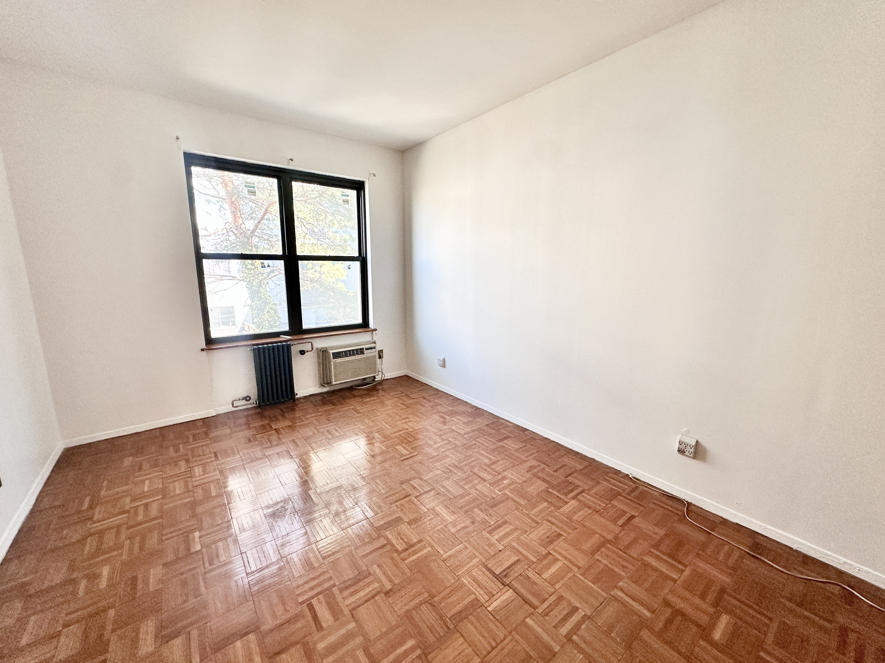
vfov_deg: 85.7
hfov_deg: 102.1
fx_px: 358
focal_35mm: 14
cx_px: 442
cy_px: 332
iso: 160
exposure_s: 1/120
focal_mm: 2.22
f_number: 2.2
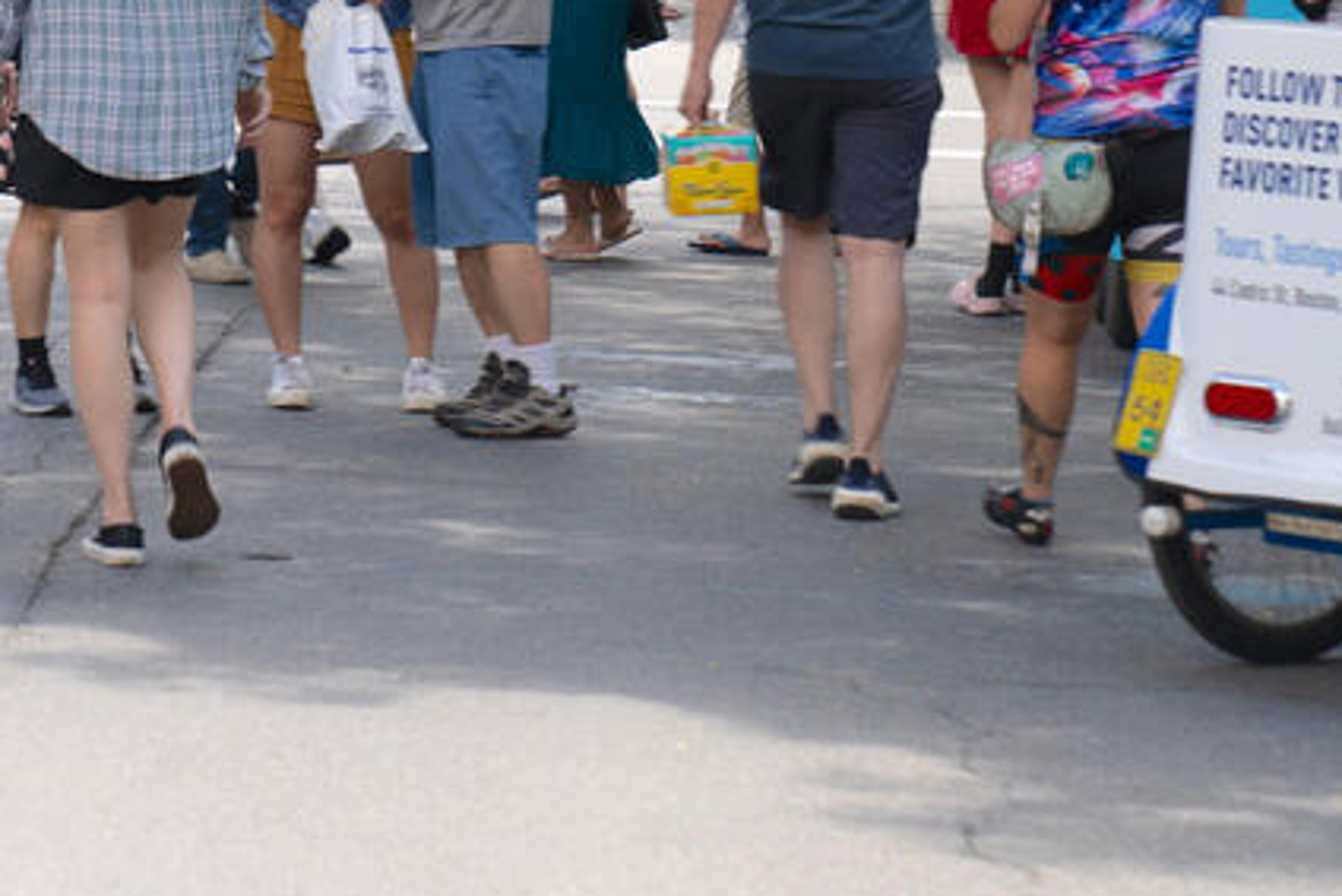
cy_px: -174
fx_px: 7383
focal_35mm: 198
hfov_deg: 10.3
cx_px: 95
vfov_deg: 6.9
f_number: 3.5
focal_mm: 70
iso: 160
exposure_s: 1/60
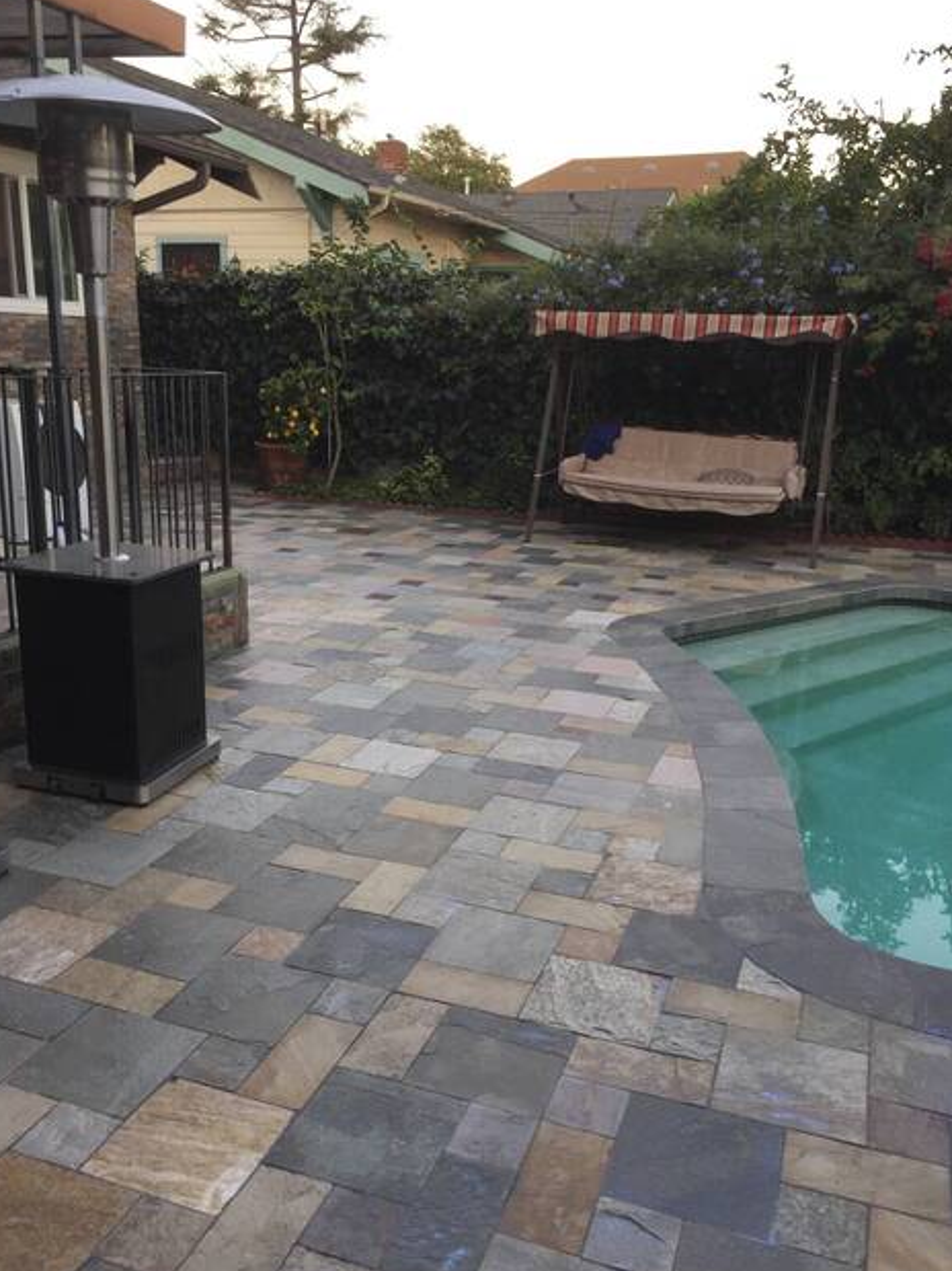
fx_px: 1100
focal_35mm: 30
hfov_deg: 46.8
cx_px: 468
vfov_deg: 60.0
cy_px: 632
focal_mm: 4.15
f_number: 2.2
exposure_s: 1/60
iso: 40
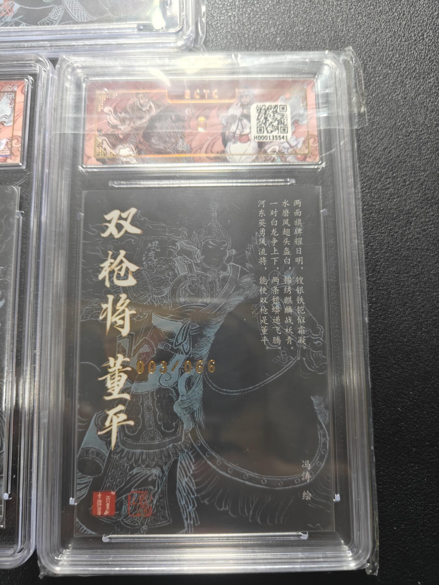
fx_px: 406
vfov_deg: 71.6
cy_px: 292
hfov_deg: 56.8
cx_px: 220
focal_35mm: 24
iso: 160
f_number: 1.8
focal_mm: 5.59
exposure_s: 1/50
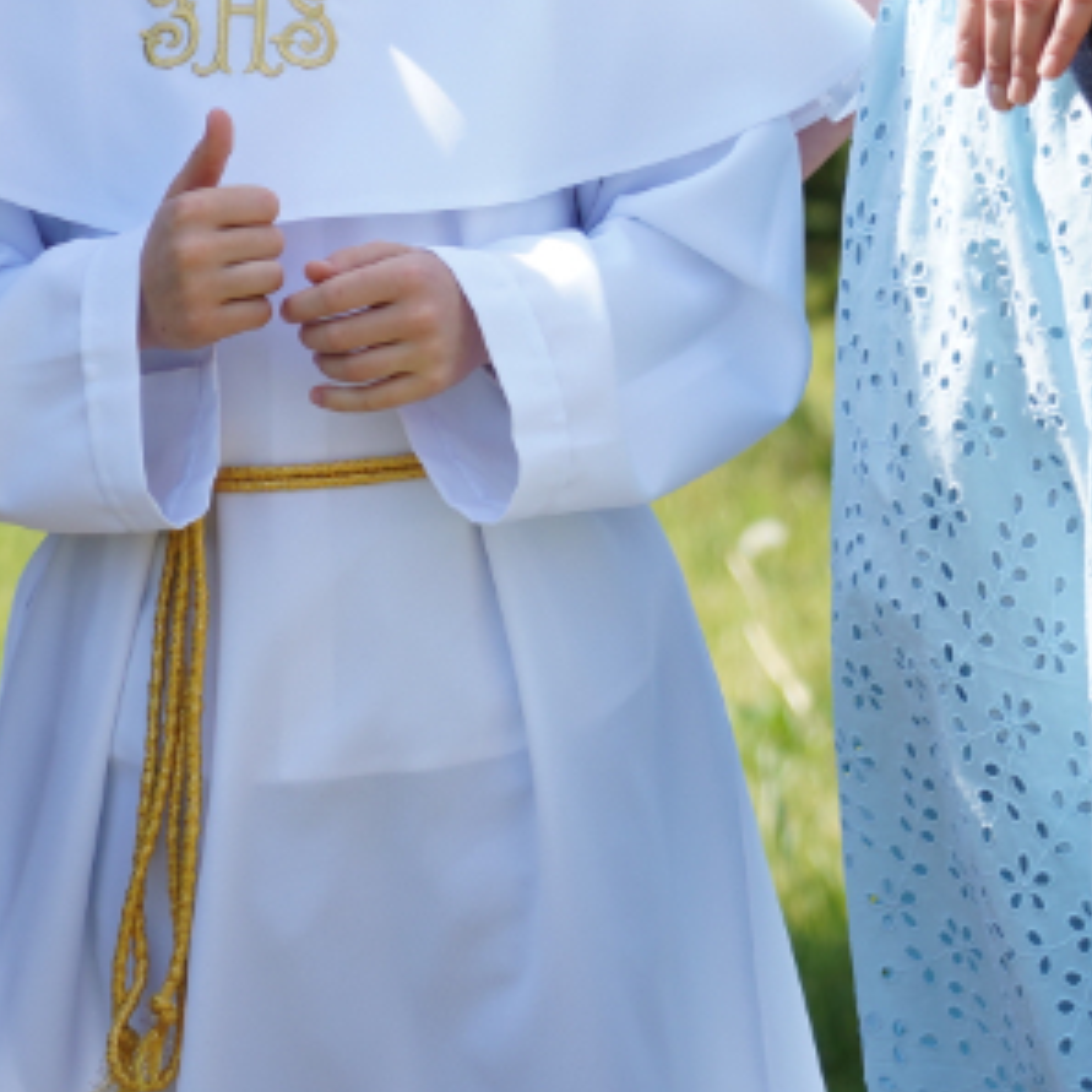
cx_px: 665
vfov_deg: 4.5
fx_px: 13955
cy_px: -480
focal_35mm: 391
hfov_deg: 4.5
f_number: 4
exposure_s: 1/400
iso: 100
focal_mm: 105
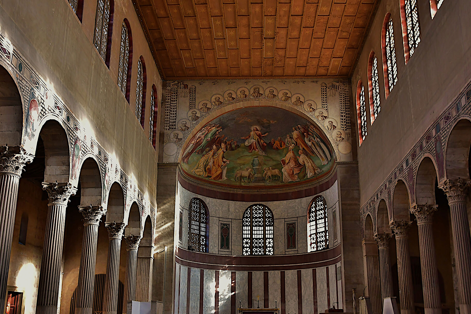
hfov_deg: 51.8
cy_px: 183
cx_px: 259
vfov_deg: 35.8
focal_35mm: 37
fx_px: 484
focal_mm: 20
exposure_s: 1/50
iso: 560
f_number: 2.8
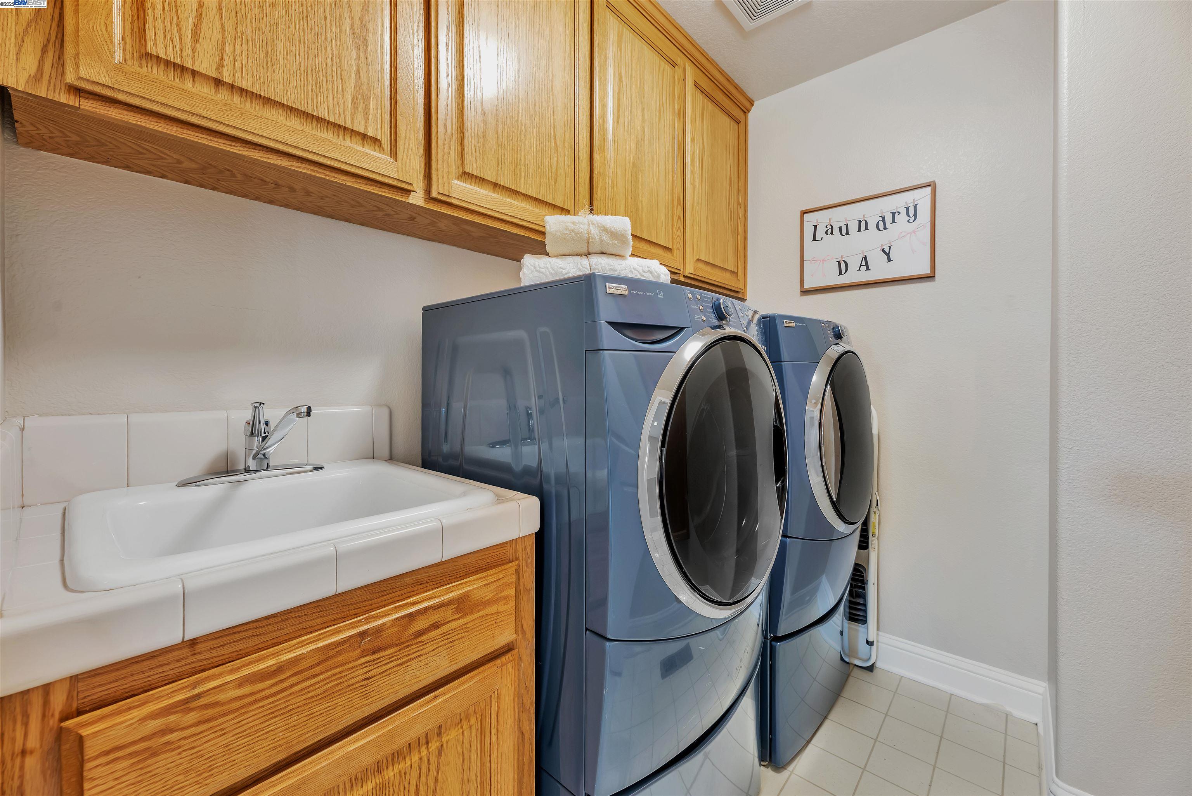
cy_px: 398
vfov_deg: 81.2
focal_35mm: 14
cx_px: 596
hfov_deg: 104.2
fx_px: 464
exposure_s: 1/1.25
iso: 250
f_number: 8
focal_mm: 14
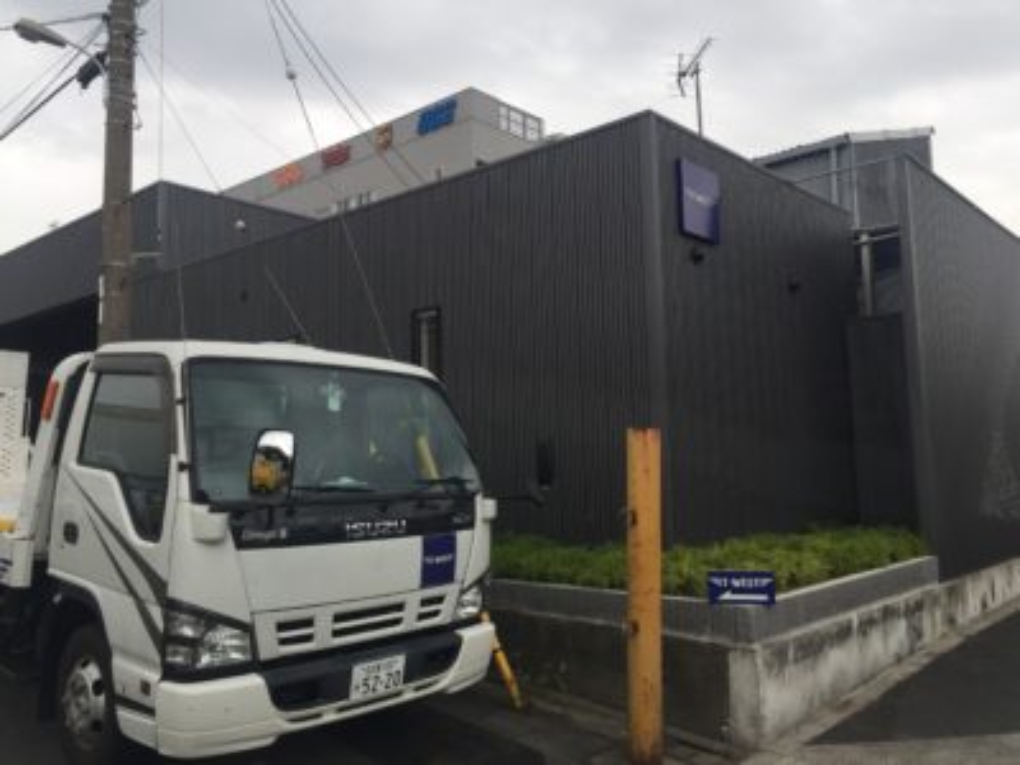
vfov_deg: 48.2
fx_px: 855
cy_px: 382
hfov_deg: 61.7
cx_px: 510
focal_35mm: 29
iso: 32
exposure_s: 1/246
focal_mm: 4.15
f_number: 2.2
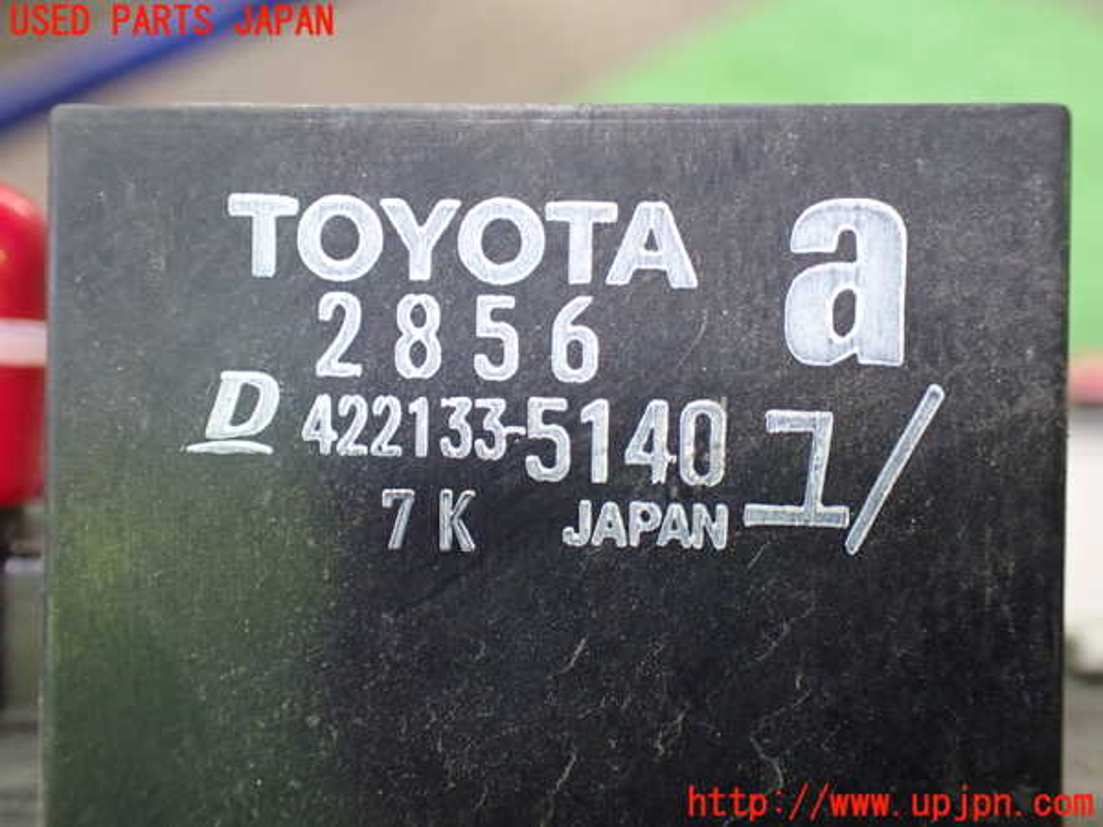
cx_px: 552
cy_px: 414
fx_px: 1147
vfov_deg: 39.7
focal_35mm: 36
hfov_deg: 51.4
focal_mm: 6.37
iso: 800
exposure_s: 1/40
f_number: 2.5
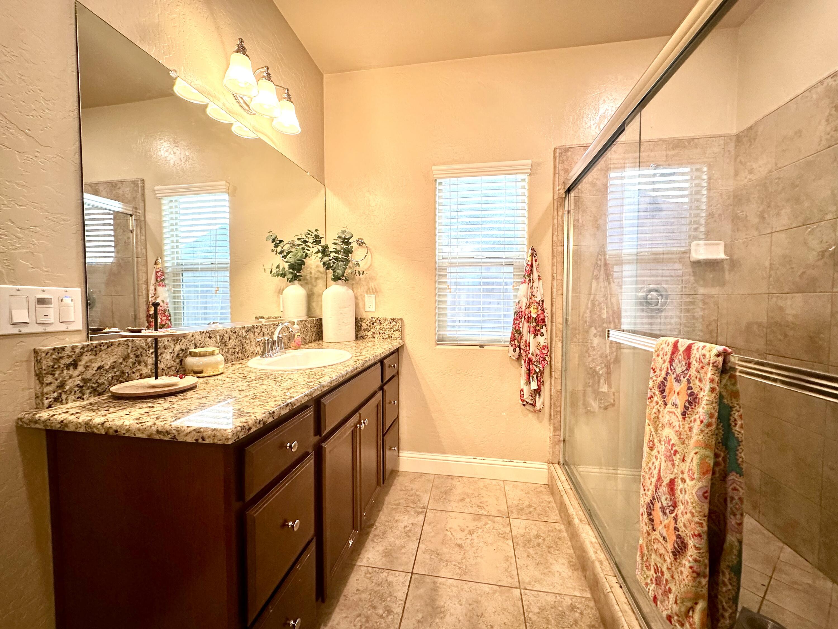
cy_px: 314
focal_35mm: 14
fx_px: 339
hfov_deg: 102.1
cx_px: 419
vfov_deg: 85.7
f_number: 2.2
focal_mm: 2.22
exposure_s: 1/60
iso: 160
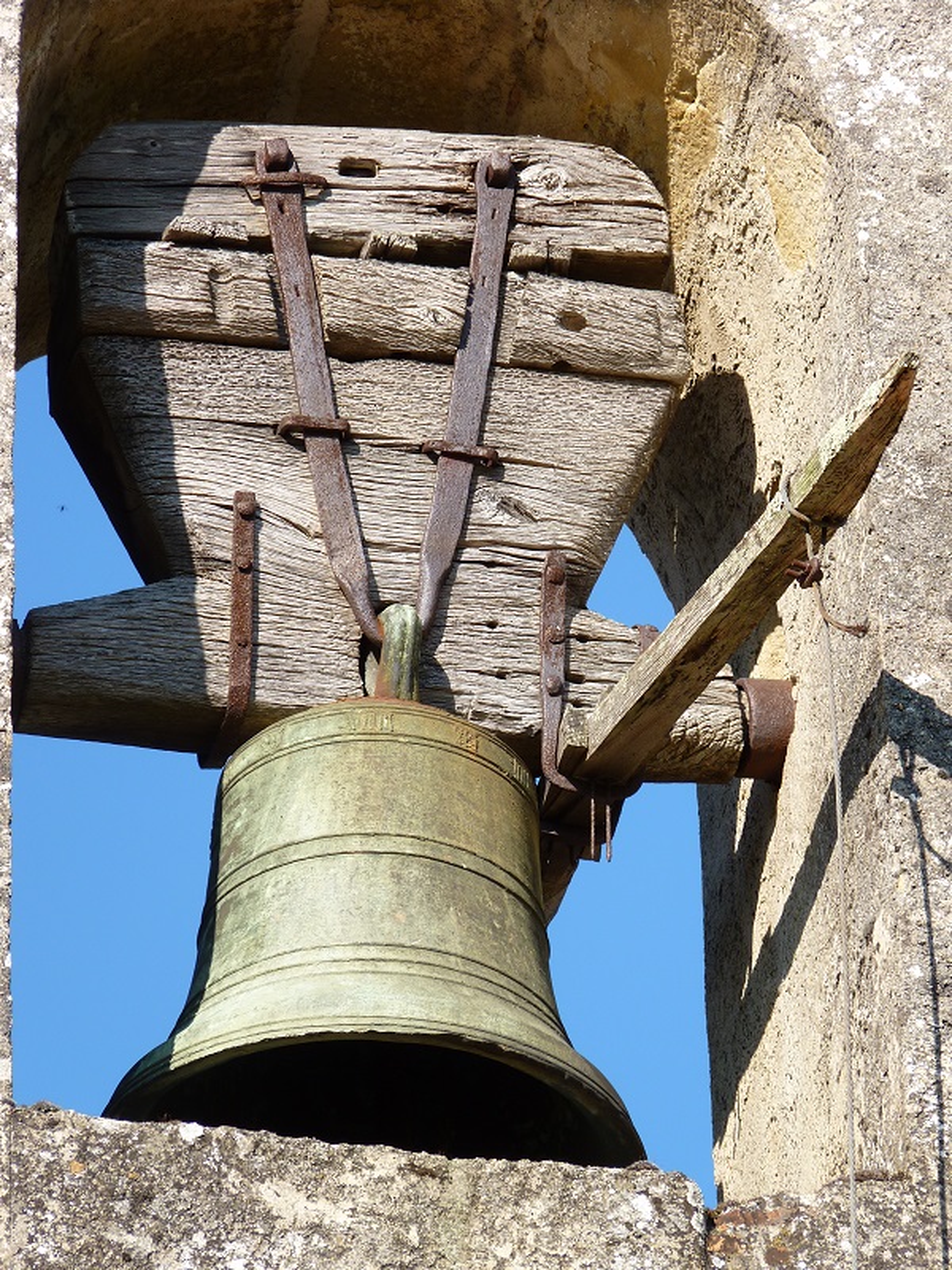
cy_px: 635
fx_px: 9351
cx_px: 476
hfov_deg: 5.8
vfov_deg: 7.8
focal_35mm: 255
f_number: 4
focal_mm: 45.4
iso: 80
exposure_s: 1/250
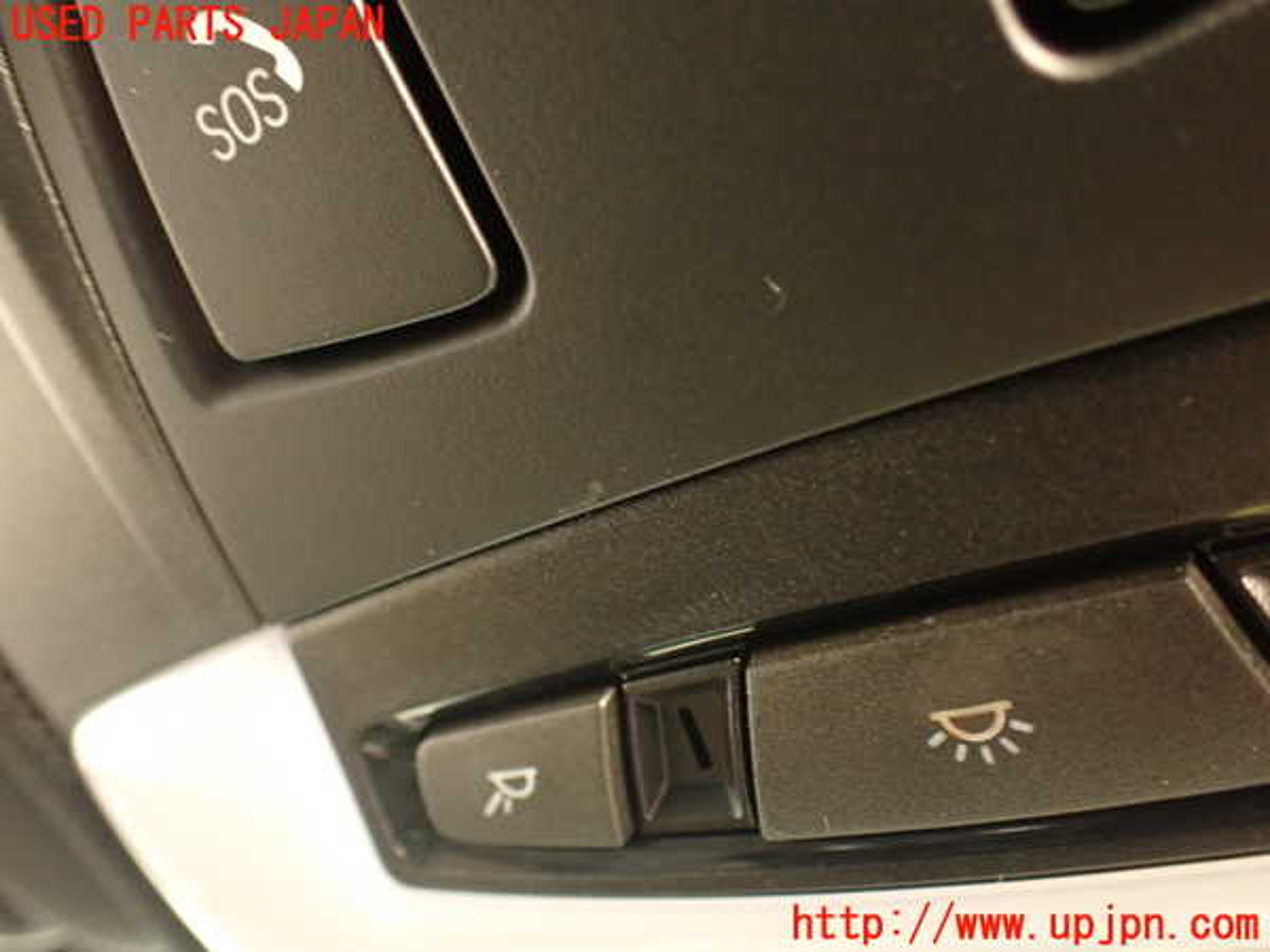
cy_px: 476
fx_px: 1174
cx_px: 635
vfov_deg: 44.2
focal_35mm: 32
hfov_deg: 56.8
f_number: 2.4
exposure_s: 1/20
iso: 800
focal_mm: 5.79
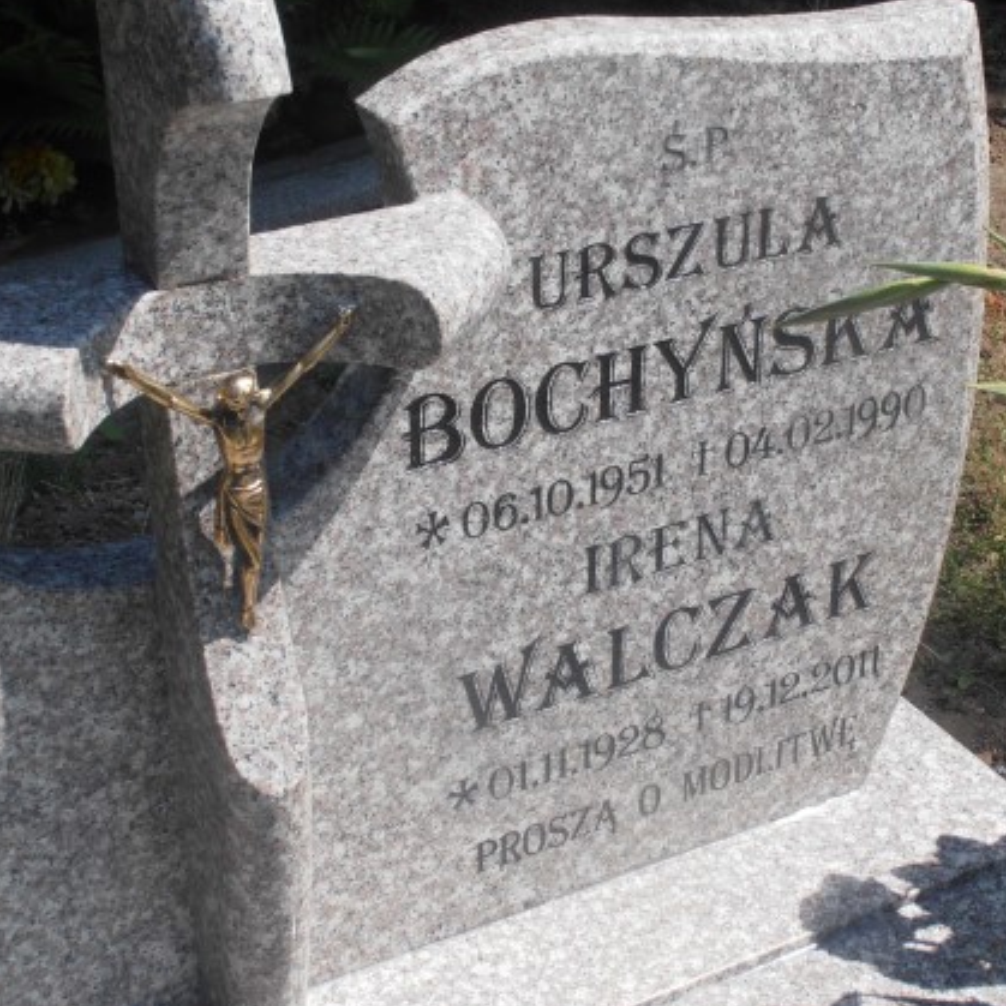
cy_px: 466
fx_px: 2532
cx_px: 593
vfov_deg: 22.5
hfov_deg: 22.4
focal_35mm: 77
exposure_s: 1/100
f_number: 11
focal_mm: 10.04
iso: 80
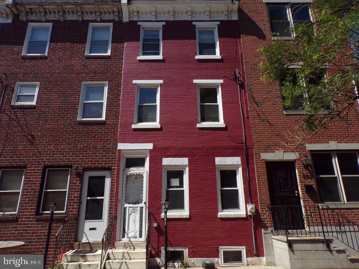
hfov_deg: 71.6
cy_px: 134
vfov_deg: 56.8
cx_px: 180
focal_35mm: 24
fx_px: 249
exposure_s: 1/400
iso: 80
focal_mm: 4.3
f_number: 5.8
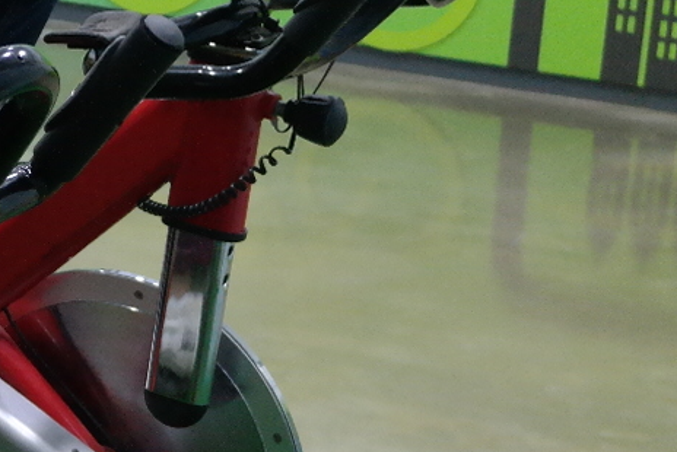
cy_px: 194
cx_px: -416
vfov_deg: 8.6
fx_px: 3011
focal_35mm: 160
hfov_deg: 12.1
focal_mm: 28
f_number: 4
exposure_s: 1/50
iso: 1600
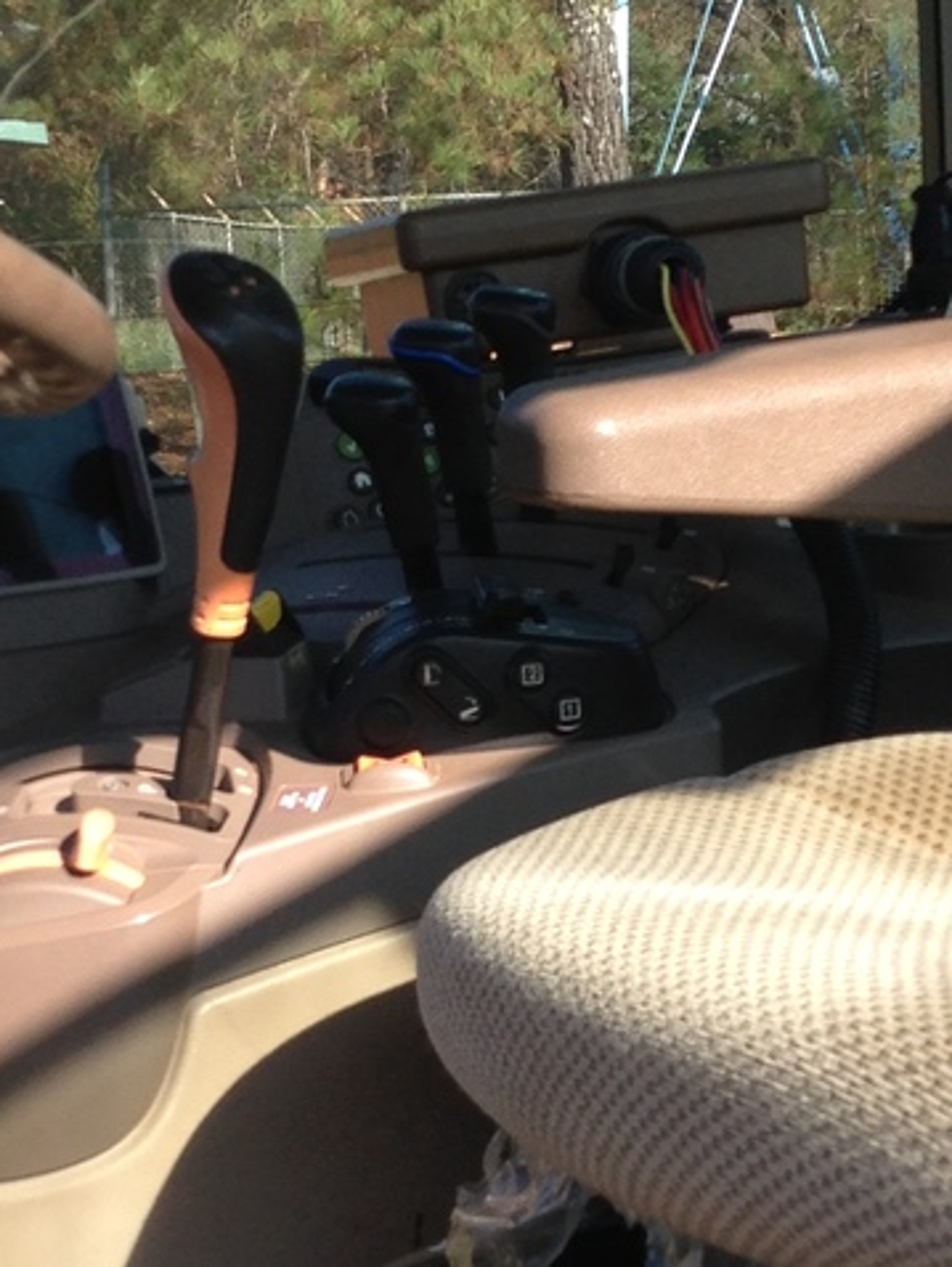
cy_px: 824
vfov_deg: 18.5
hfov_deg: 13.9
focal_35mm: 106
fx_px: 3883
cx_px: 697
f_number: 2.4
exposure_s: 1/511
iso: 50
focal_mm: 4.12
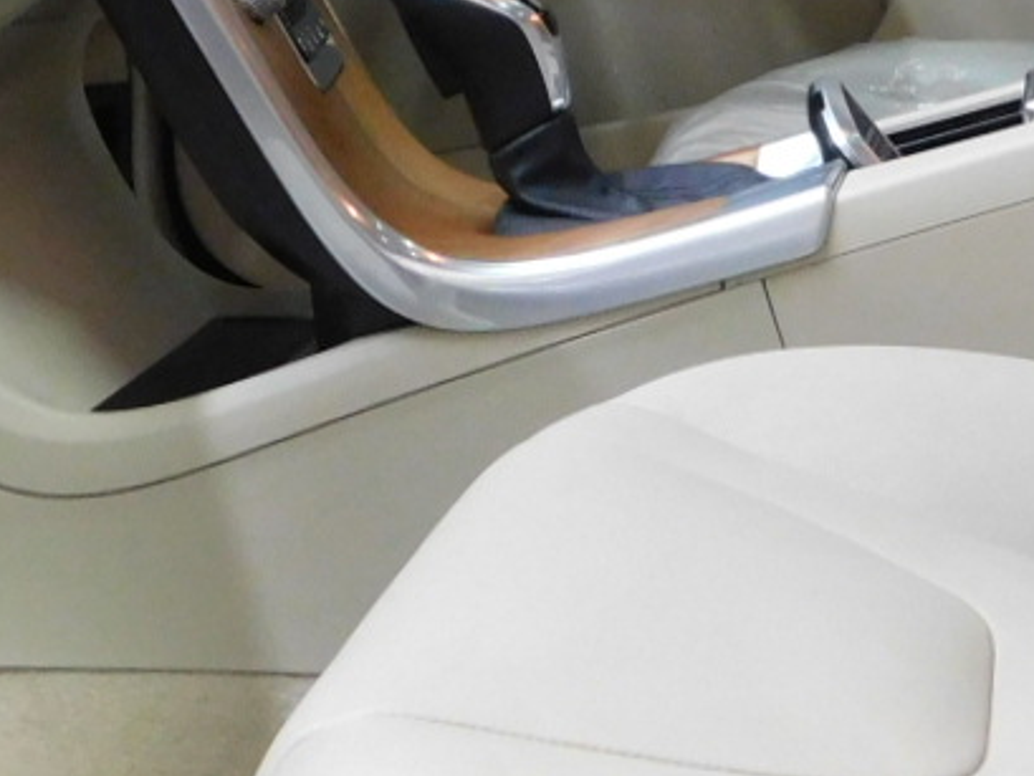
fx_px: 2689
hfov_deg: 21.7
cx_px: 597
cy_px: -331
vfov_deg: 15.4
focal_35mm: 90
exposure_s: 1/20
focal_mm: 4
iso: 400
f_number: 3
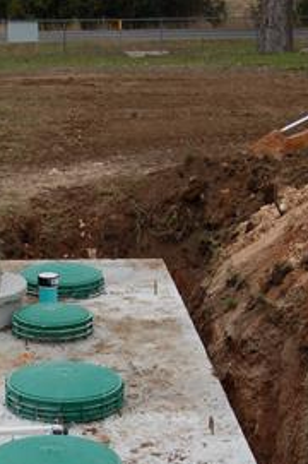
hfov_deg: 15.9
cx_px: 66
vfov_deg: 23.4
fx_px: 1094
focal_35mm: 85
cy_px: 407
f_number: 5.6
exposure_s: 1/125
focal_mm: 32
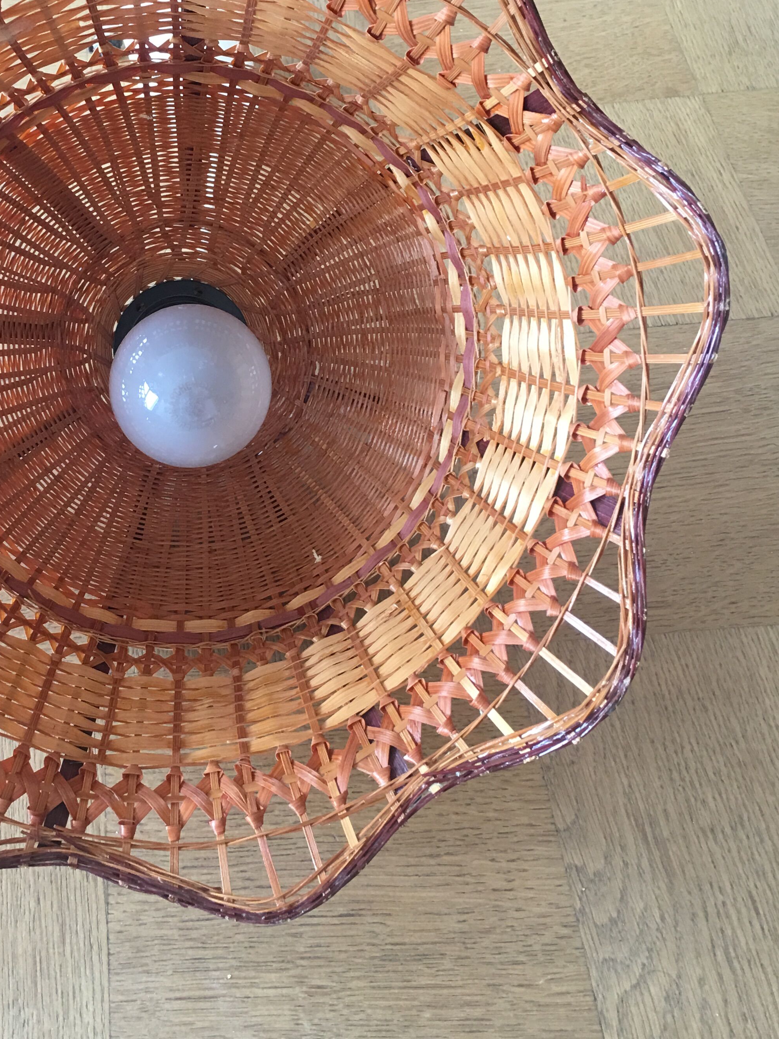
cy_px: 438
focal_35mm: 44
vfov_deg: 42.8
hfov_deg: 32.3
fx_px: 1320
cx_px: 195
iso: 64
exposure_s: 1/33
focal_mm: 4.15
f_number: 2.2
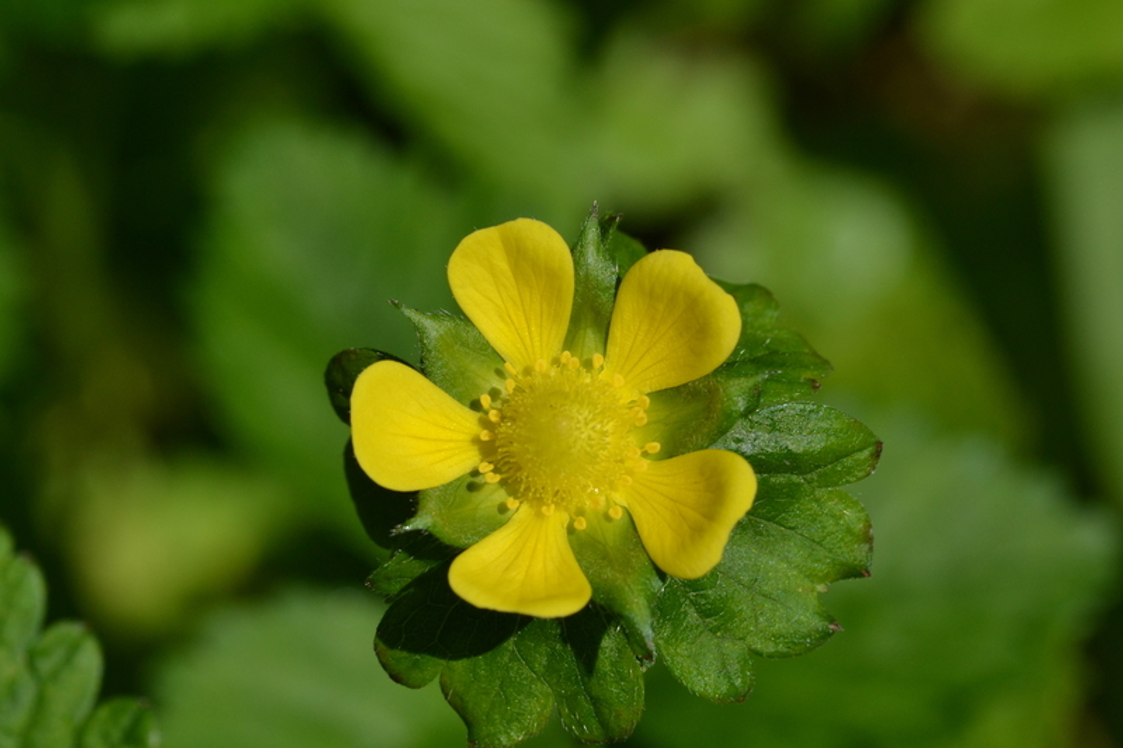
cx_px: 562
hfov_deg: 16.1
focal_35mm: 128
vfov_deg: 10.7
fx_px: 3976
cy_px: 374
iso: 400
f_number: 13
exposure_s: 1/800
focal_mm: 85
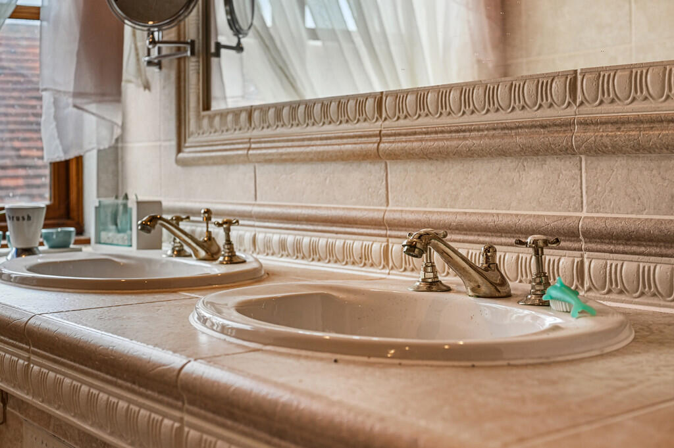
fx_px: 935
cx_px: 337
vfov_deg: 26.9
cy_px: 224
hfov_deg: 39.6
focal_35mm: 50
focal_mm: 50
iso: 1600
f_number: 5
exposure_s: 1/40
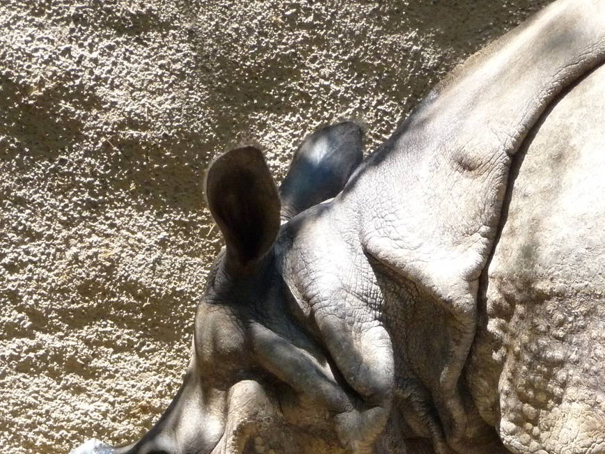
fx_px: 3828
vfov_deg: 6.8
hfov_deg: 9.0
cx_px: 367
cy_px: 389
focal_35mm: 219
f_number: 4.7
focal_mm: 20.3
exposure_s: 1/320
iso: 400
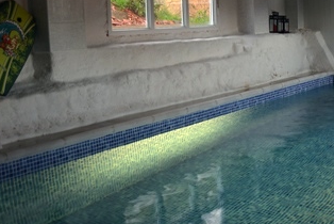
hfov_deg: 34.0
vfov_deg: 24.6
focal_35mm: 55
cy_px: 75
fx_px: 511
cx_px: 308
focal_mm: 18
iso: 100
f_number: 3.5
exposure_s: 1/4
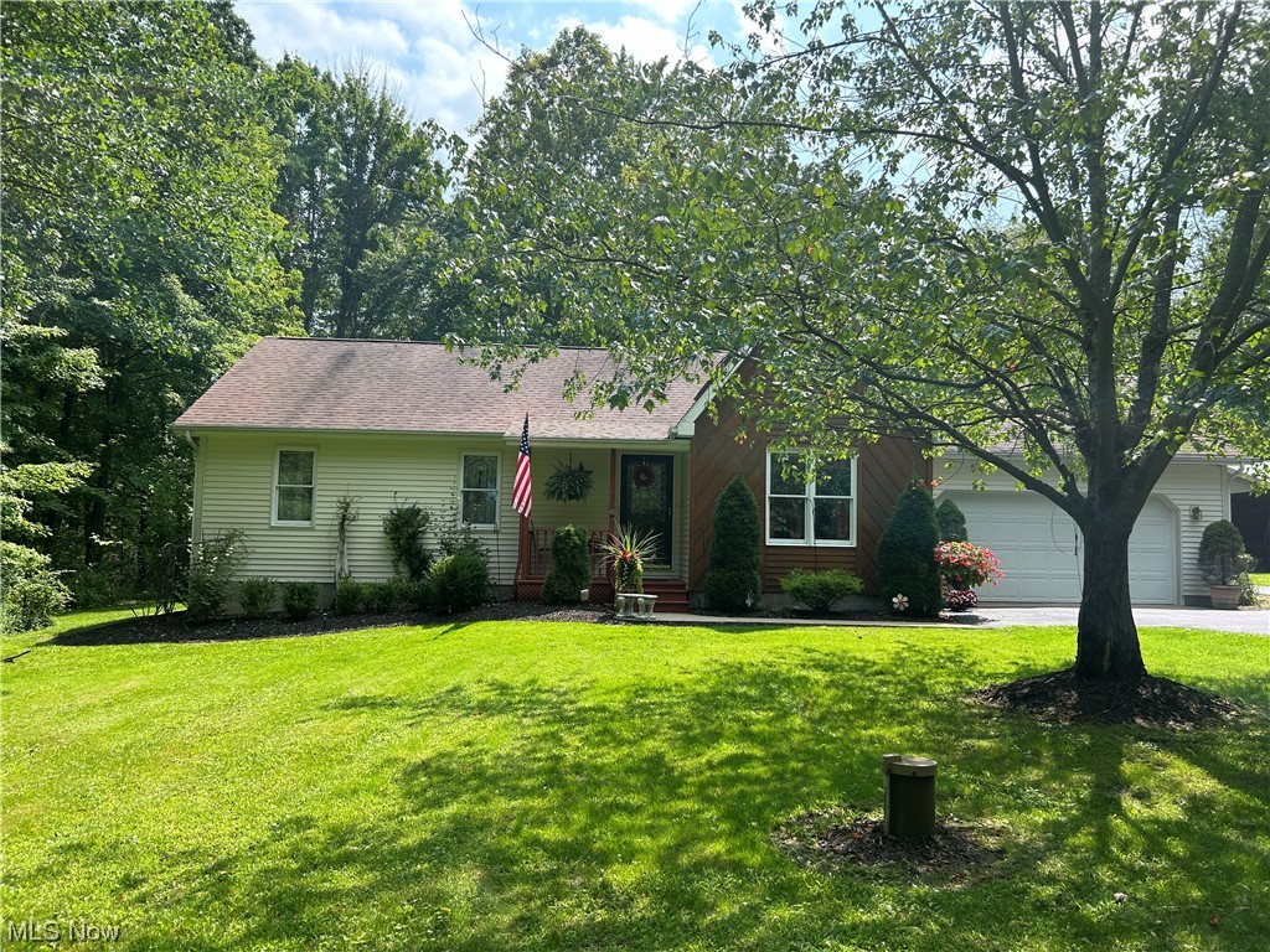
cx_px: 635
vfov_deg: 53.1
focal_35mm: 26
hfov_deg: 67.3
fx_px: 954
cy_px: 476
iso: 50
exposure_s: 1/1698
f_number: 1.5
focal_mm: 5.7
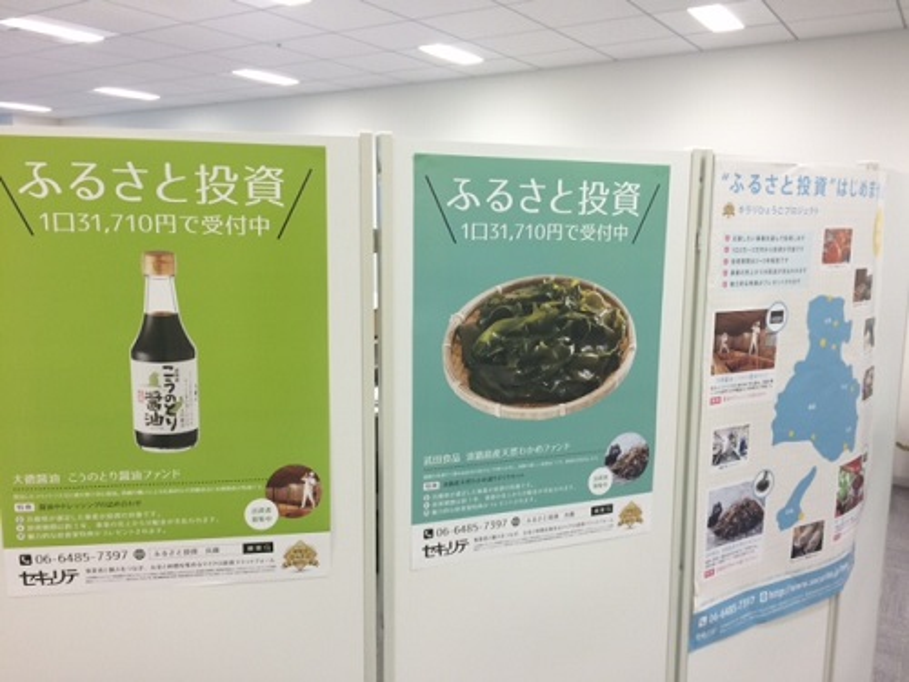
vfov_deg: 48.2
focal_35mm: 29
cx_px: 454
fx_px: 762
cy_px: 341
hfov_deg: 61.7
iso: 32
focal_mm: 4.15
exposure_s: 1/30
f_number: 2.2
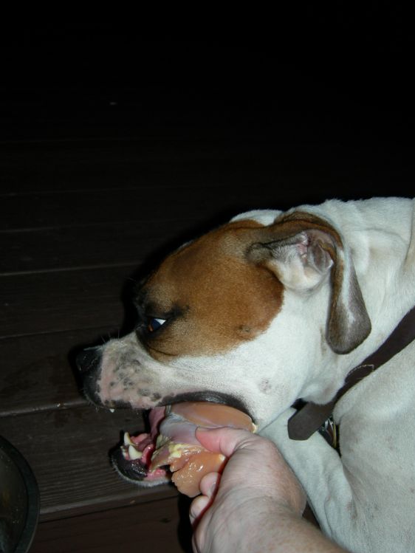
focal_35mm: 41
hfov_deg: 35.1
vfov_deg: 45.7
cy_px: 302
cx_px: 201
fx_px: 655
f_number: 2.7
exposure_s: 1/60.1
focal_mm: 7.5
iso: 64
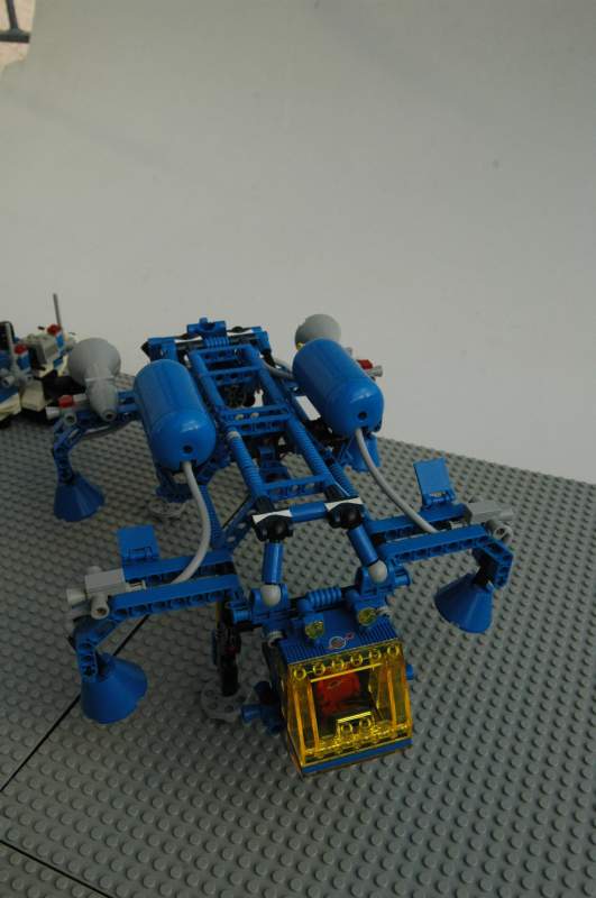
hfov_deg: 39.9
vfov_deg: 57.3
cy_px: 449
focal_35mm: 33
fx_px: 822
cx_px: 298
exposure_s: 1/400
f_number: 10
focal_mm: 22
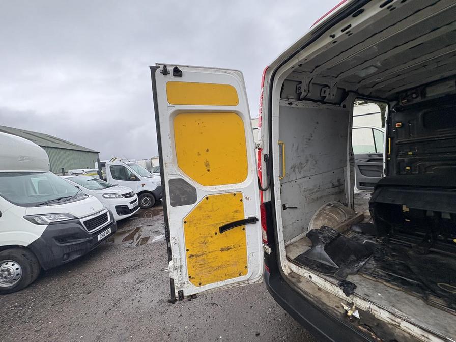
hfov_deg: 102.1
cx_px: 228
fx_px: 184
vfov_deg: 85.7
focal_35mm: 14
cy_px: 171
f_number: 2.2
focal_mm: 2.22
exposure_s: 1/80
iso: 250
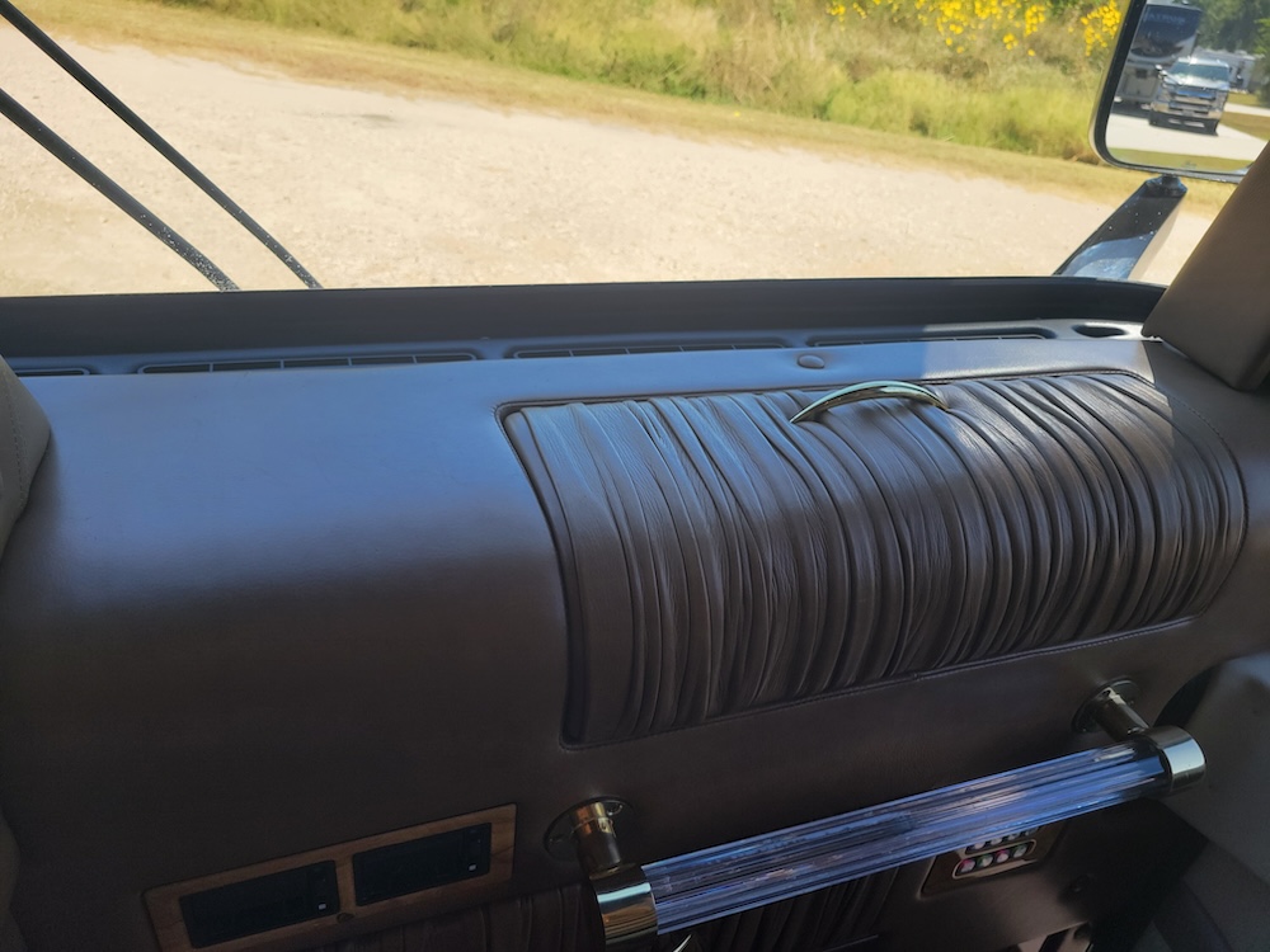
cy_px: 476
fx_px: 954
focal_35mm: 26
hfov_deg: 67.3
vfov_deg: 53.1
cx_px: 635
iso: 40
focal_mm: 5.4
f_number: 1.8
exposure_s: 1/463
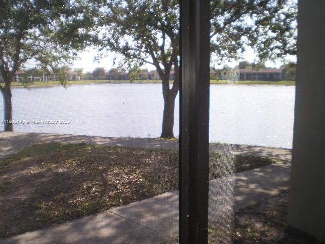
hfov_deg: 51.3
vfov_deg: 39.7
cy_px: 122
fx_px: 338
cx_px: 162
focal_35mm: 36
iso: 64
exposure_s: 1/320
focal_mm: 6.3
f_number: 3.1
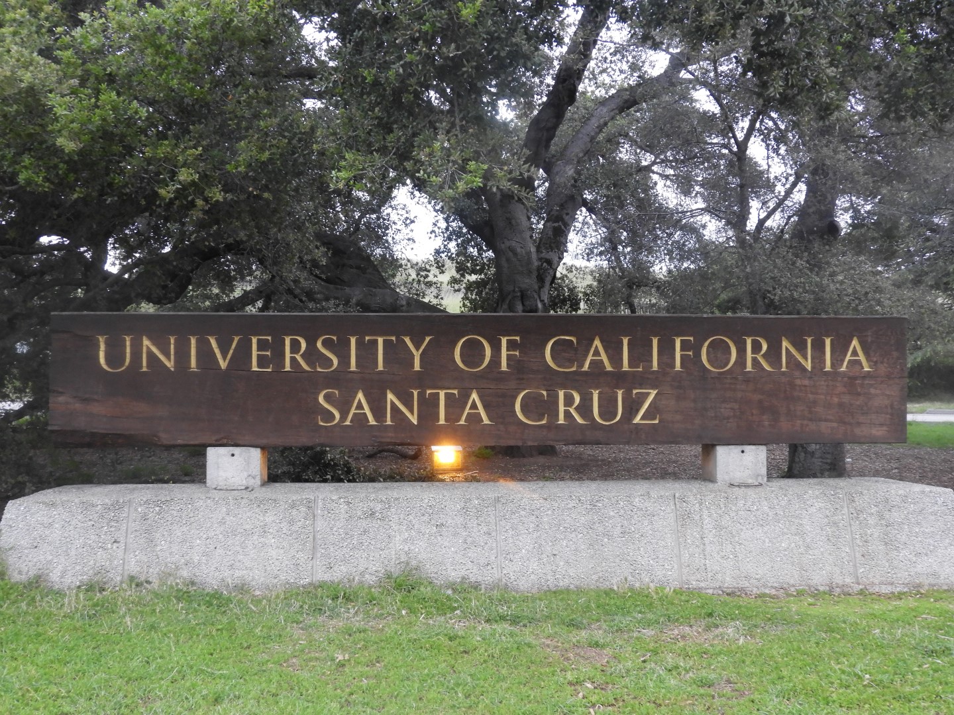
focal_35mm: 35
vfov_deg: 40.7
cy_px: 358
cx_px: 477
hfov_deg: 52.6
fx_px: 965
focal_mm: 6.3
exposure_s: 1/20
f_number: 3.8
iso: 400
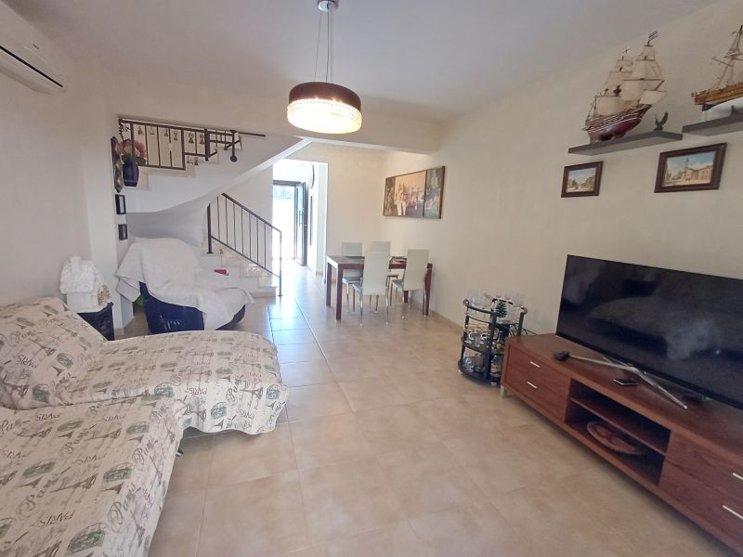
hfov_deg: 94.5
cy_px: 278
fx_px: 343
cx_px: 372
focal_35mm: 16
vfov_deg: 78.1
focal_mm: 1.64
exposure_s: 1/50
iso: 200
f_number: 2.2
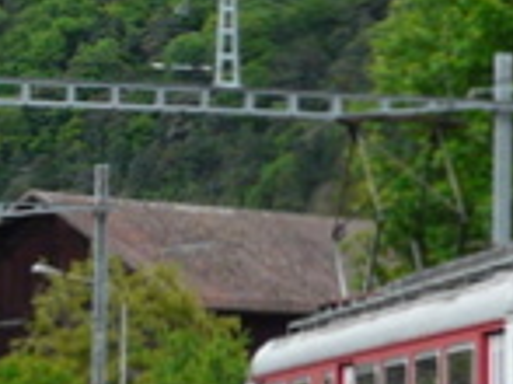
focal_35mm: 258
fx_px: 3820
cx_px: 1574
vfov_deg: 5.7
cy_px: 293
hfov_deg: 6.9
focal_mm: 6.3
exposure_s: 1/200
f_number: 5
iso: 100
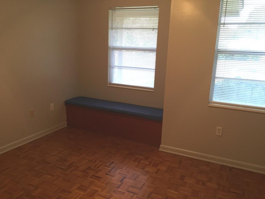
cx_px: 132
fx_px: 222
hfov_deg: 61.7
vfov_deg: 48.2
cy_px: 100
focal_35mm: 29
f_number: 2.2
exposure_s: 1/30
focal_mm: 4.15
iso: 80
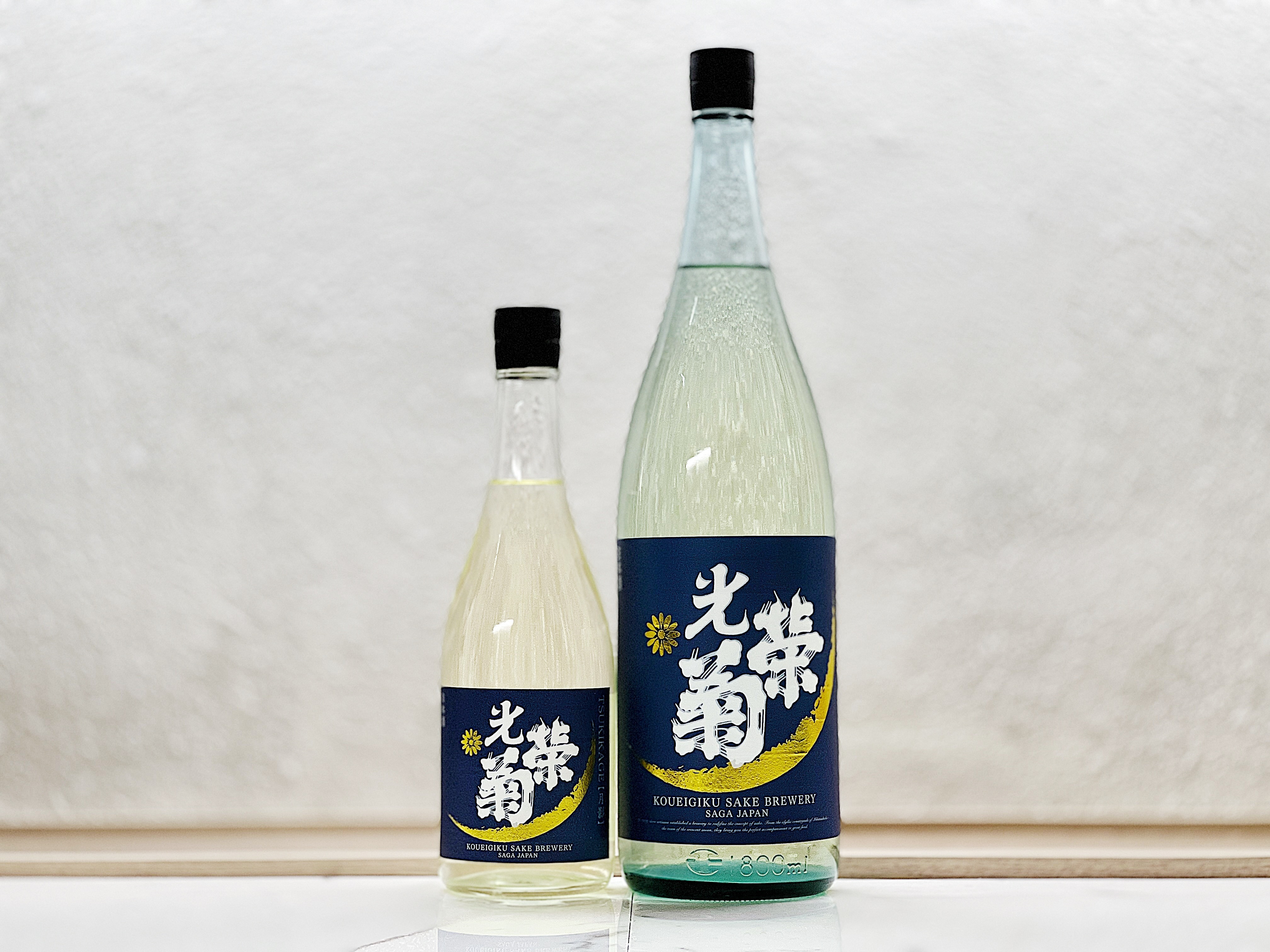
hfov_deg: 25.3
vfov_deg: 19.1
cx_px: 635
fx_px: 2825
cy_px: 476
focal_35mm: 77
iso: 200
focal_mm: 9
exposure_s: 1/100
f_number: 2.8
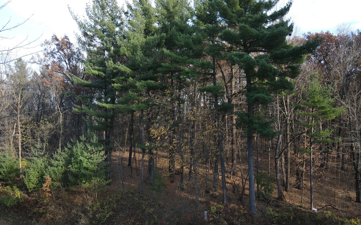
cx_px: 183
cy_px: 116
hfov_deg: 70.4
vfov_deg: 47.6
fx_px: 256
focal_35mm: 26
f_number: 2.8
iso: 100
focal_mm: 4.5
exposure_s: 1/100
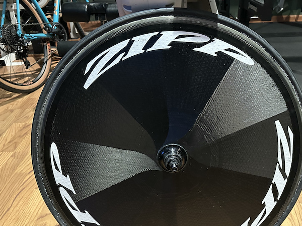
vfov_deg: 43.9
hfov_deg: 56.8
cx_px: 162
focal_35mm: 32
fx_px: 279
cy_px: 137
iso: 1000
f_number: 1.78
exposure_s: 1/40
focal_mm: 6.86
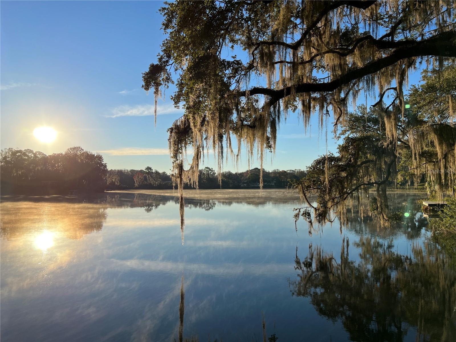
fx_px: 343
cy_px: 171
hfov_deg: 67.3
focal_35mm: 26
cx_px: 228
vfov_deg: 53.1
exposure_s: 1/4831
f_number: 1.5
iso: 50
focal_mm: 5.7
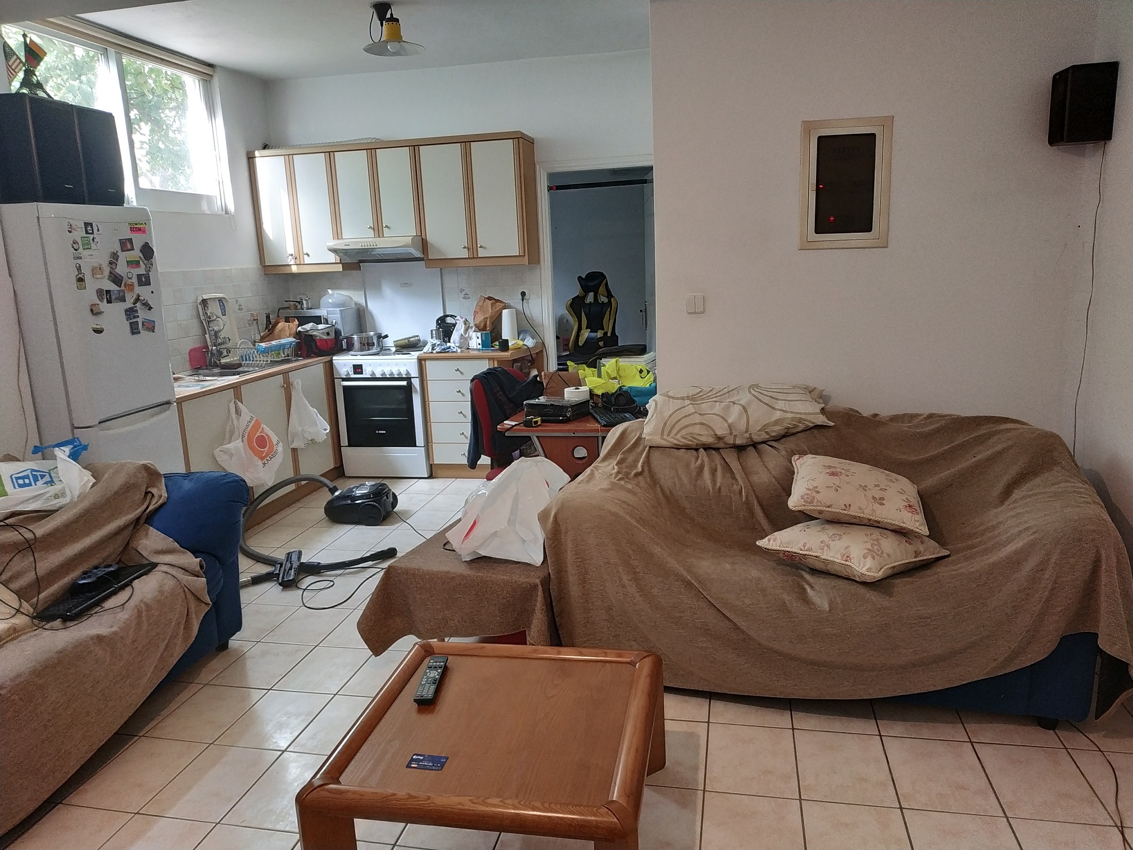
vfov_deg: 56.8
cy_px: 425
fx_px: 786
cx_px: 566
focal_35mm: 24
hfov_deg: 71.6
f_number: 1.9
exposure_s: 1/25
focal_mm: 3.94
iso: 250
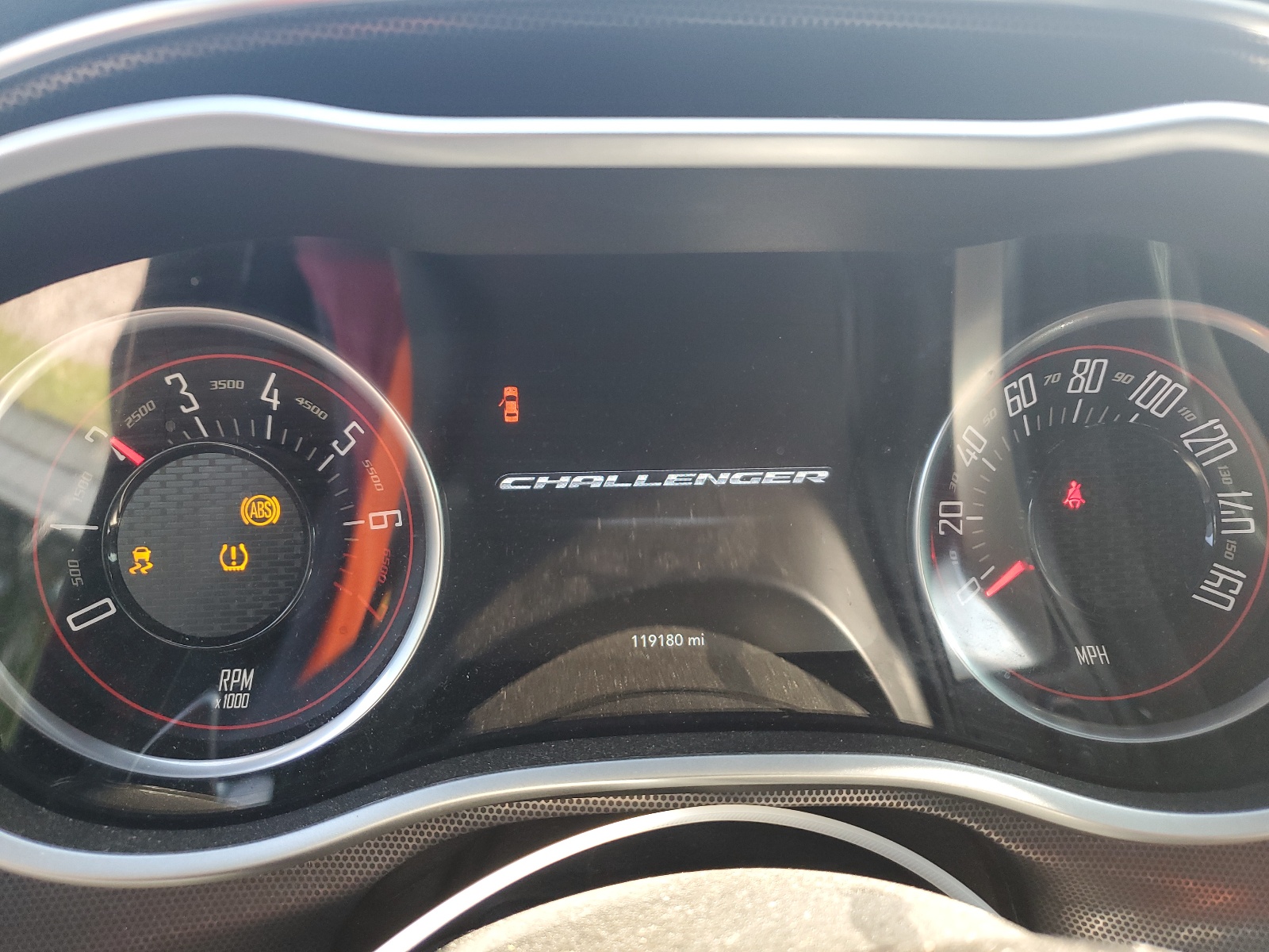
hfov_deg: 67.3
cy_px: 476
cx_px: 634
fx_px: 953
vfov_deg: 53.1
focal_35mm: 26
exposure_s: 1/120
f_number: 1.5
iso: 81
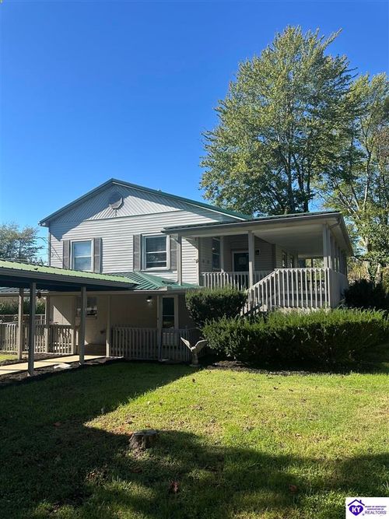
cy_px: 260
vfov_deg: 71.6
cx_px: 194
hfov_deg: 56.8
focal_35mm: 24
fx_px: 360
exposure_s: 1/2353
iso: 80
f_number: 1.78
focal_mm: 6.86
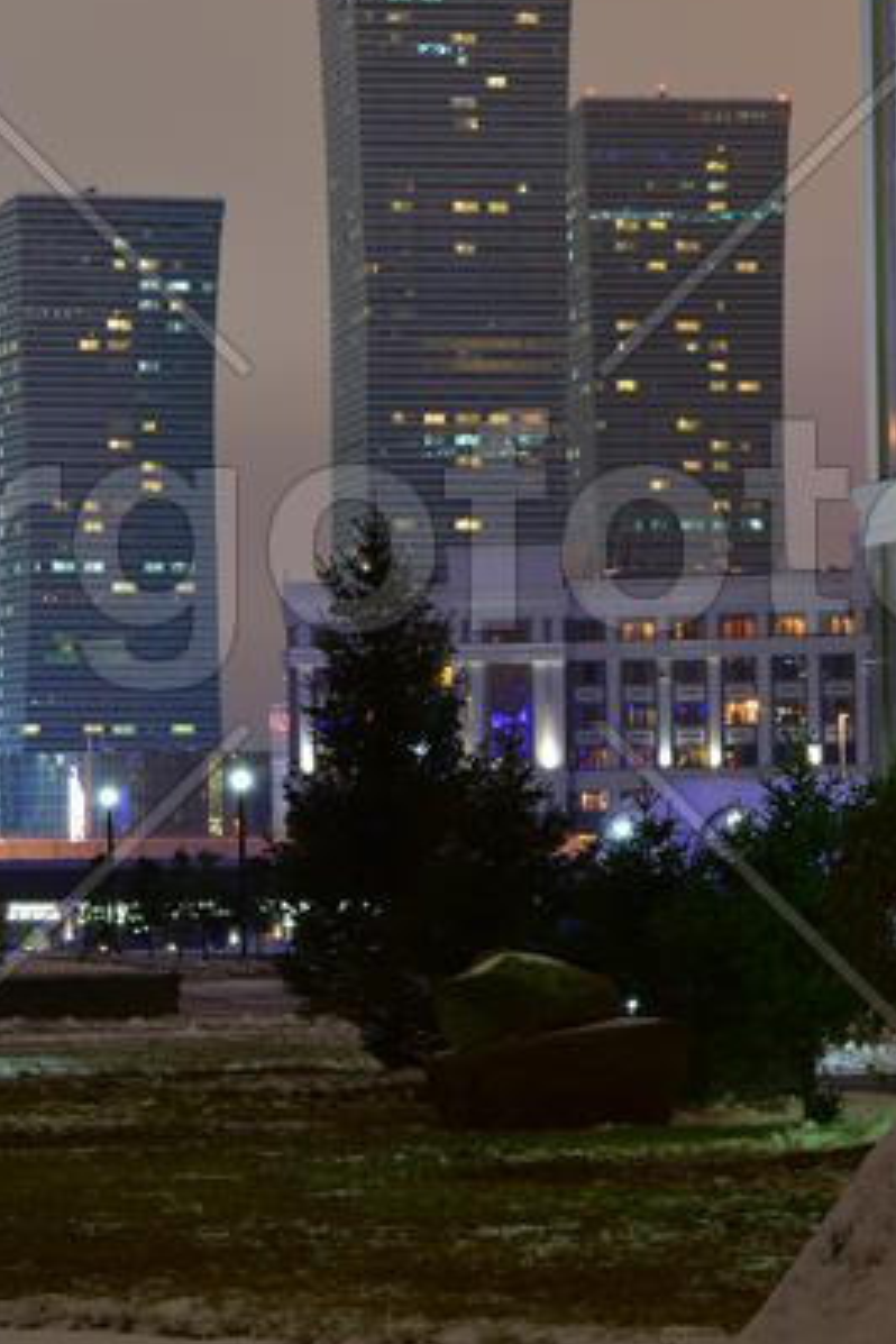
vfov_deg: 12.5
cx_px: 423
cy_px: 549
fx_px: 6112
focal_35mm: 164
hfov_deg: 8.4
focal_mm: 75
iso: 100
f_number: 11
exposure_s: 10
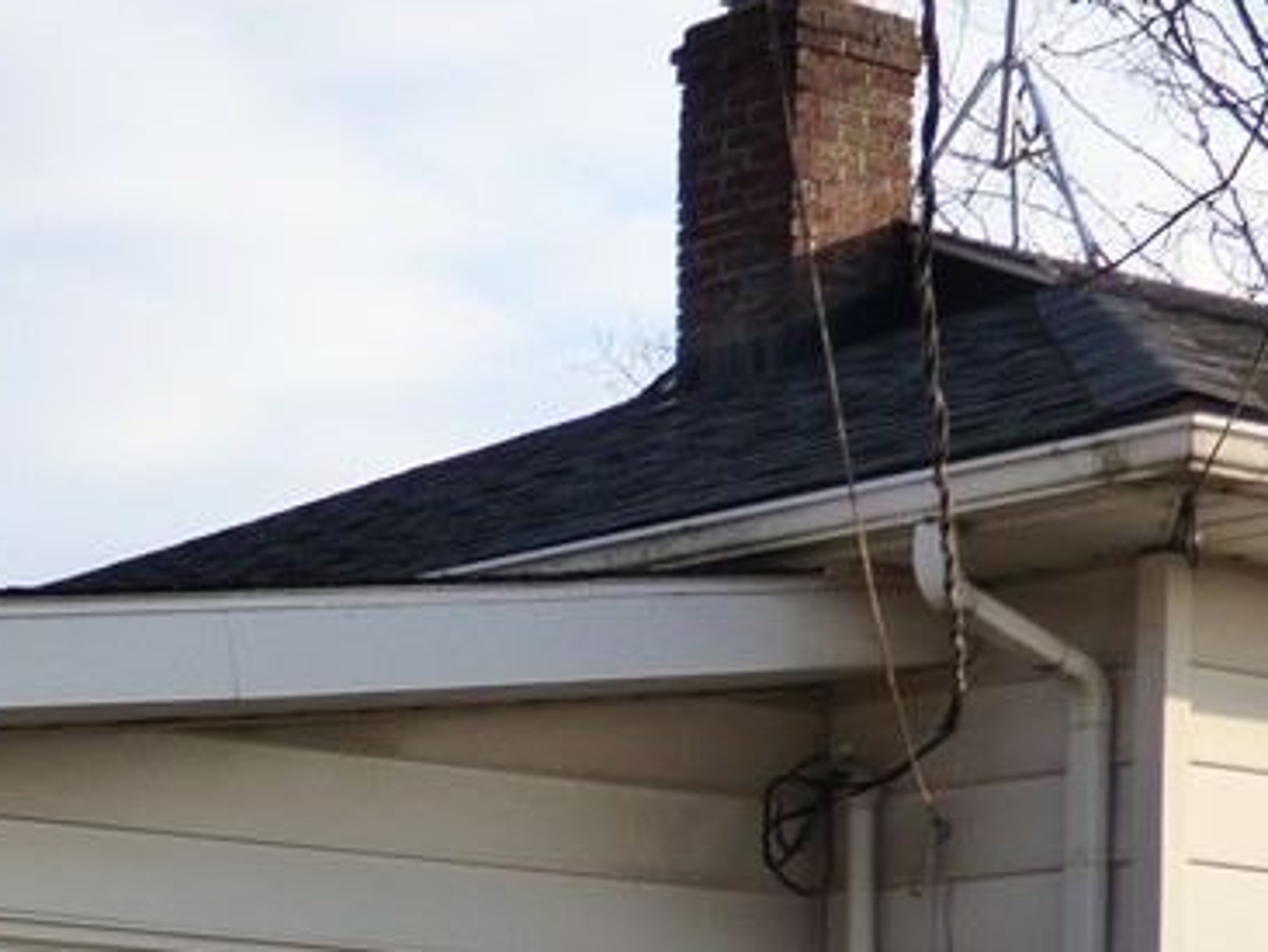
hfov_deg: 17.1
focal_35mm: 109
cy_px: 1177
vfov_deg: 13.2
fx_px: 3995
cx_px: -326
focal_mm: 6.8
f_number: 3.5
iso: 200
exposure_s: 1/500
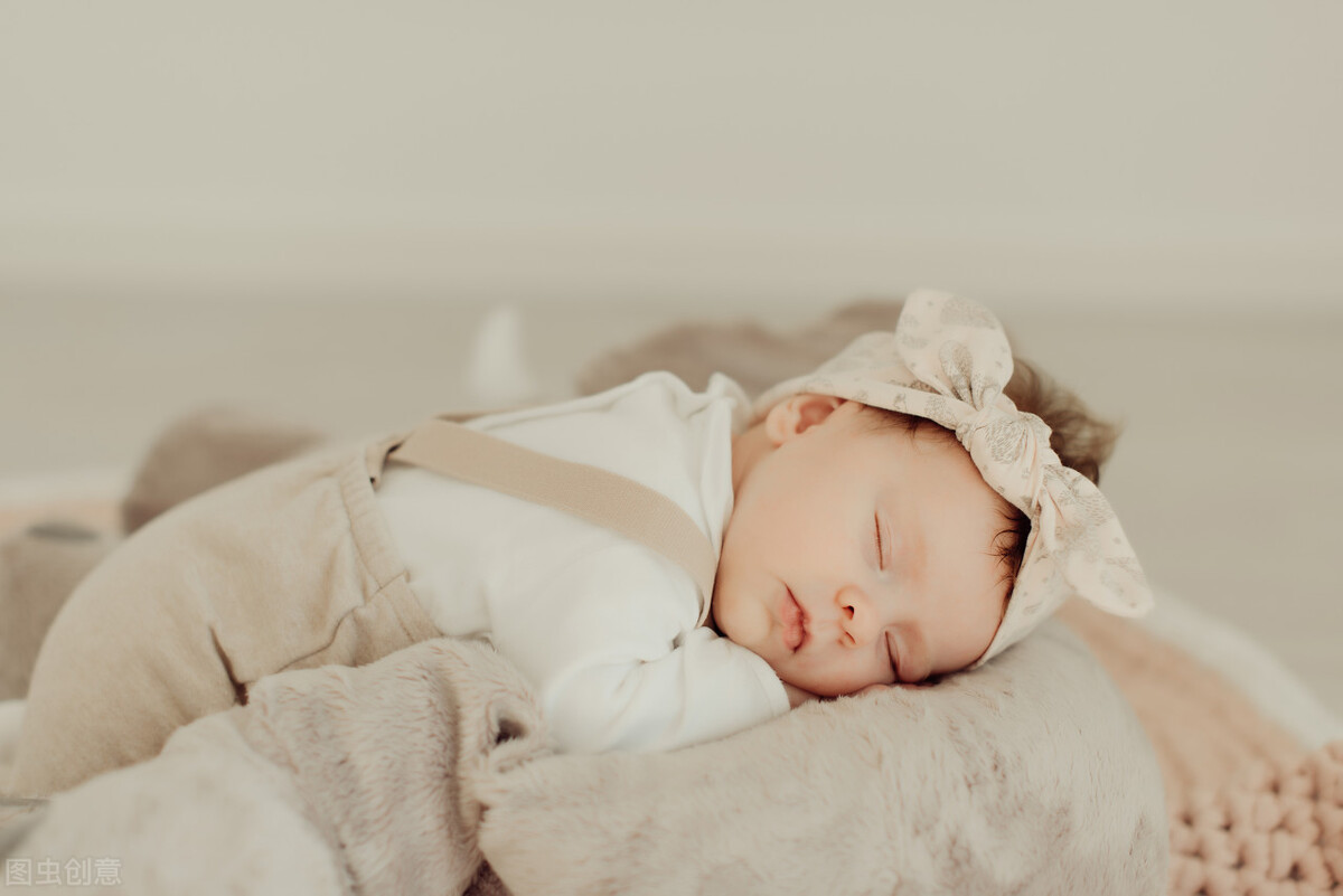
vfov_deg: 27.0
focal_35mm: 50
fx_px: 1866
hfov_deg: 39.6
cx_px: 672
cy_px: 448
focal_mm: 50
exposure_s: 1/250
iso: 80
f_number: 2.5
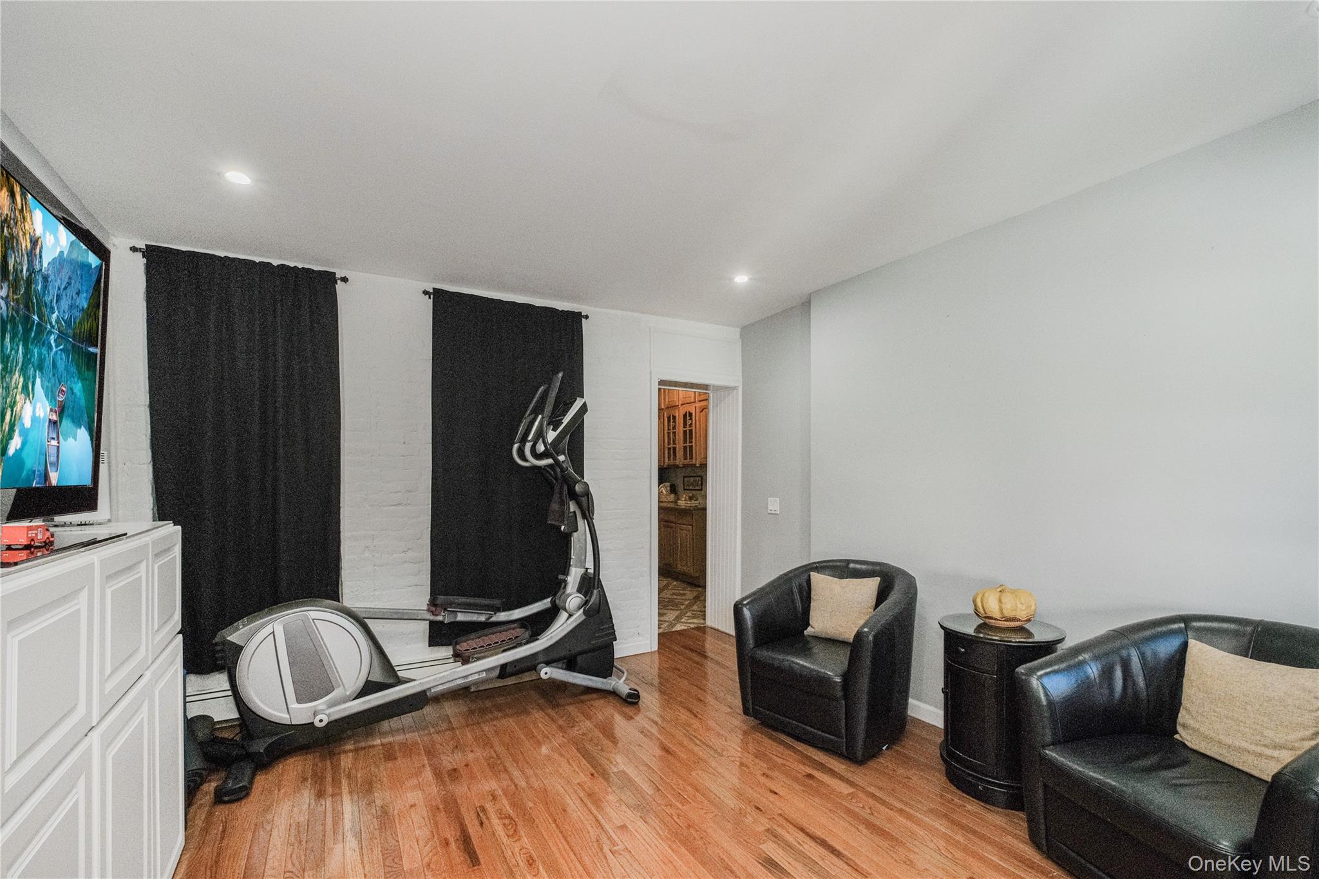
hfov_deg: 100.4
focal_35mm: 15
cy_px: 440
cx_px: 660
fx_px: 549
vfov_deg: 77.3
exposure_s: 1/60
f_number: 8
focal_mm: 10
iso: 2000
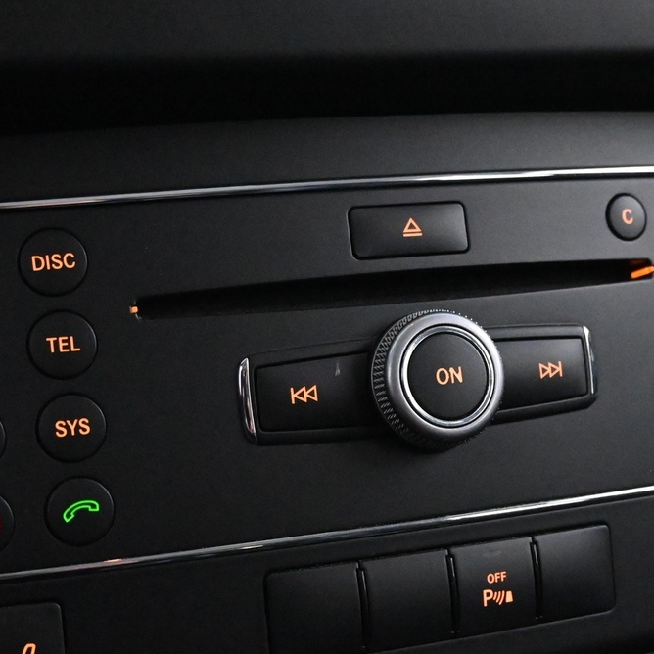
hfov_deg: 24.8
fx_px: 1487
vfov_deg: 24.8
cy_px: 385
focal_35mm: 70
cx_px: 372
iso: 10000
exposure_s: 1/40
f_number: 4
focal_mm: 22.5
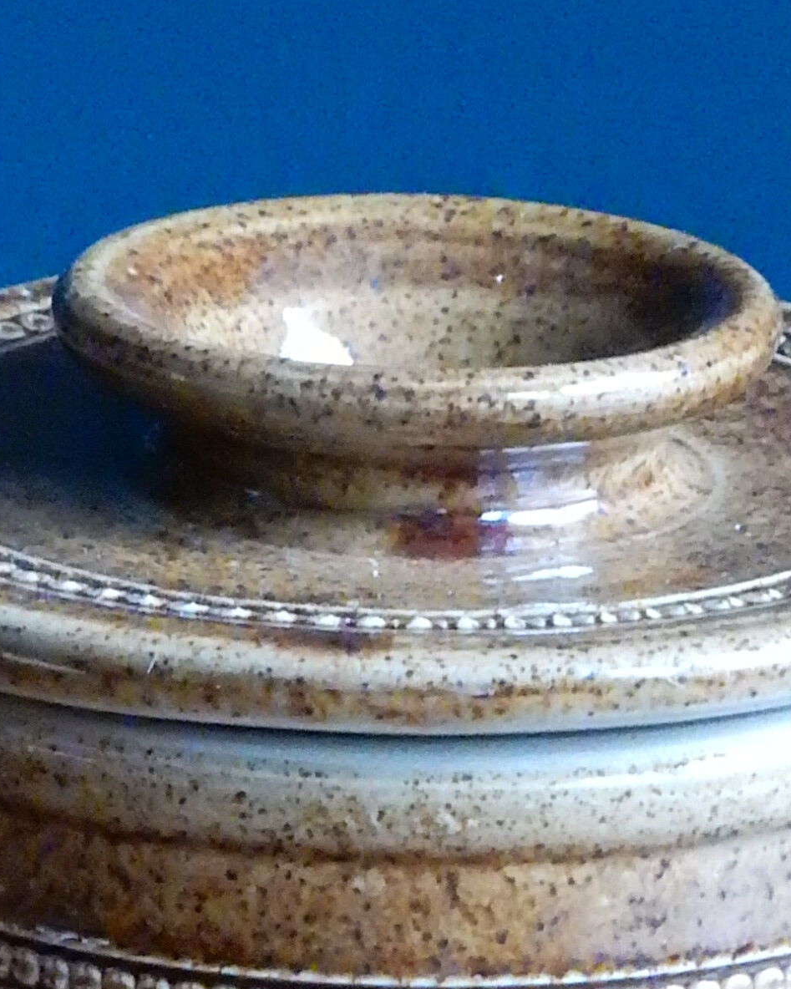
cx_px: 297
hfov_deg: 6.8
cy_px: 560
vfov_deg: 8.5
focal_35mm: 228
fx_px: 6673
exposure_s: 1/40
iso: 1600
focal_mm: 10.7
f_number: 4.5
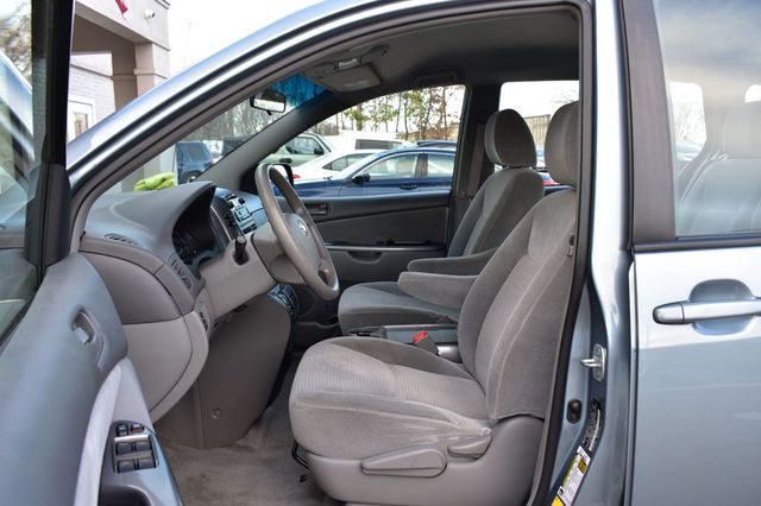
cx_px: 380
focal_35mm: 30
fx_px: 634
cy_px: 253
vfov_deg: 43.6
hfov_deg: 62.0
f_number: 7.1
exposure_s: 1/25
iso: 400
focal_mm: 20
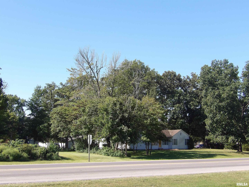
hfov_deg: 31.2
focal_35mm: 62
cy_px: 94
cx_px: 124
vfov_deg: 23.7
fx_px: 446
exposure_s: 1/384
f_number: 4
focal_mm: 11.1
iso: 100
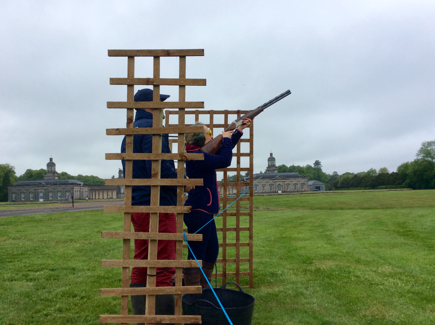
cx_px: 218
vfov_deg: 44.1
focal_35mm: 32
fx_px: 402
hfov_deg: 56.9
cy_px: 162
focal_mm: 3.3
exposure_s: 1/525
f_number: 2.4
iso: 32
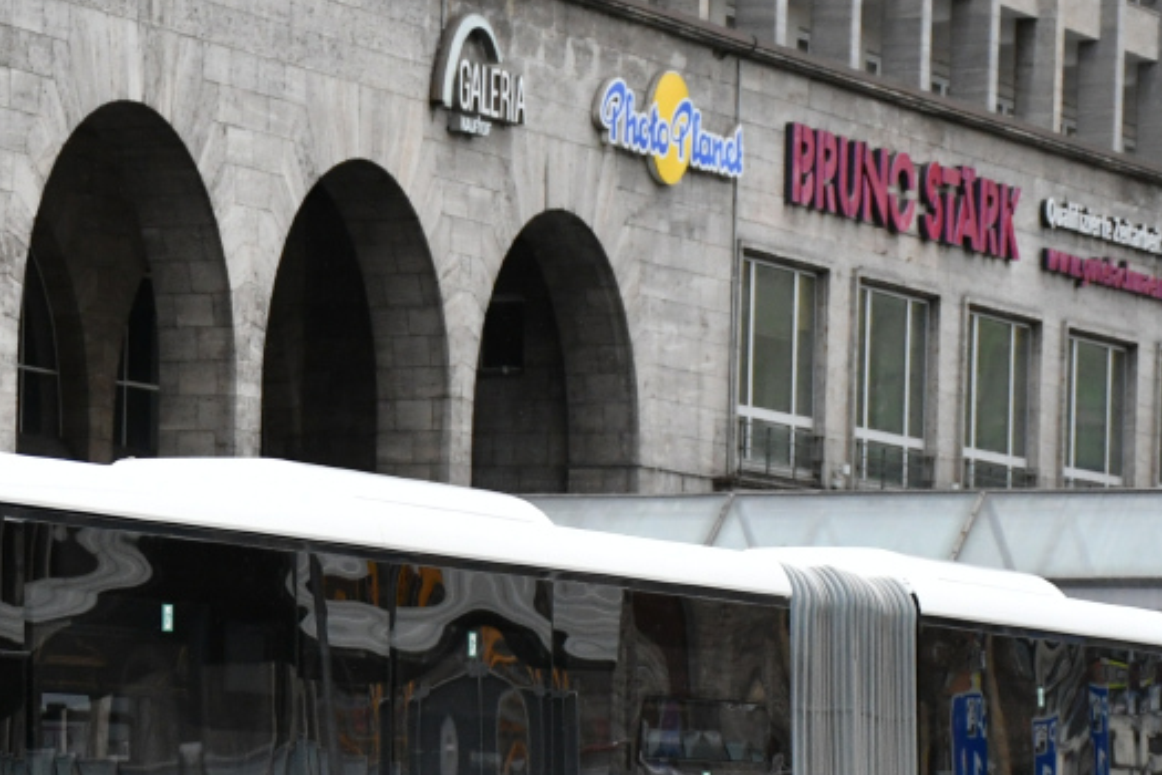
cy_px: 645
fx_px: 6713
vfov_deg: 6.6
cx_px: -4
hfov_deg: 9.8
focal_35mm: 208
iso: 1600
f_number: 4.8
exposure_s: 1/800
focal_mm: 56
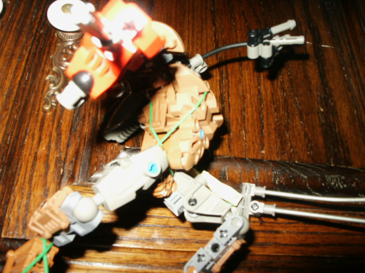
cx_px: 182
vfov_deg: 40.7
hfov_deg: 52.6
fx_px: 369
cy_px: 136
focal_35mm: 35
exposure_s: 1/45
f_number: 6.7
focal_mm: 7.18
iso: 200
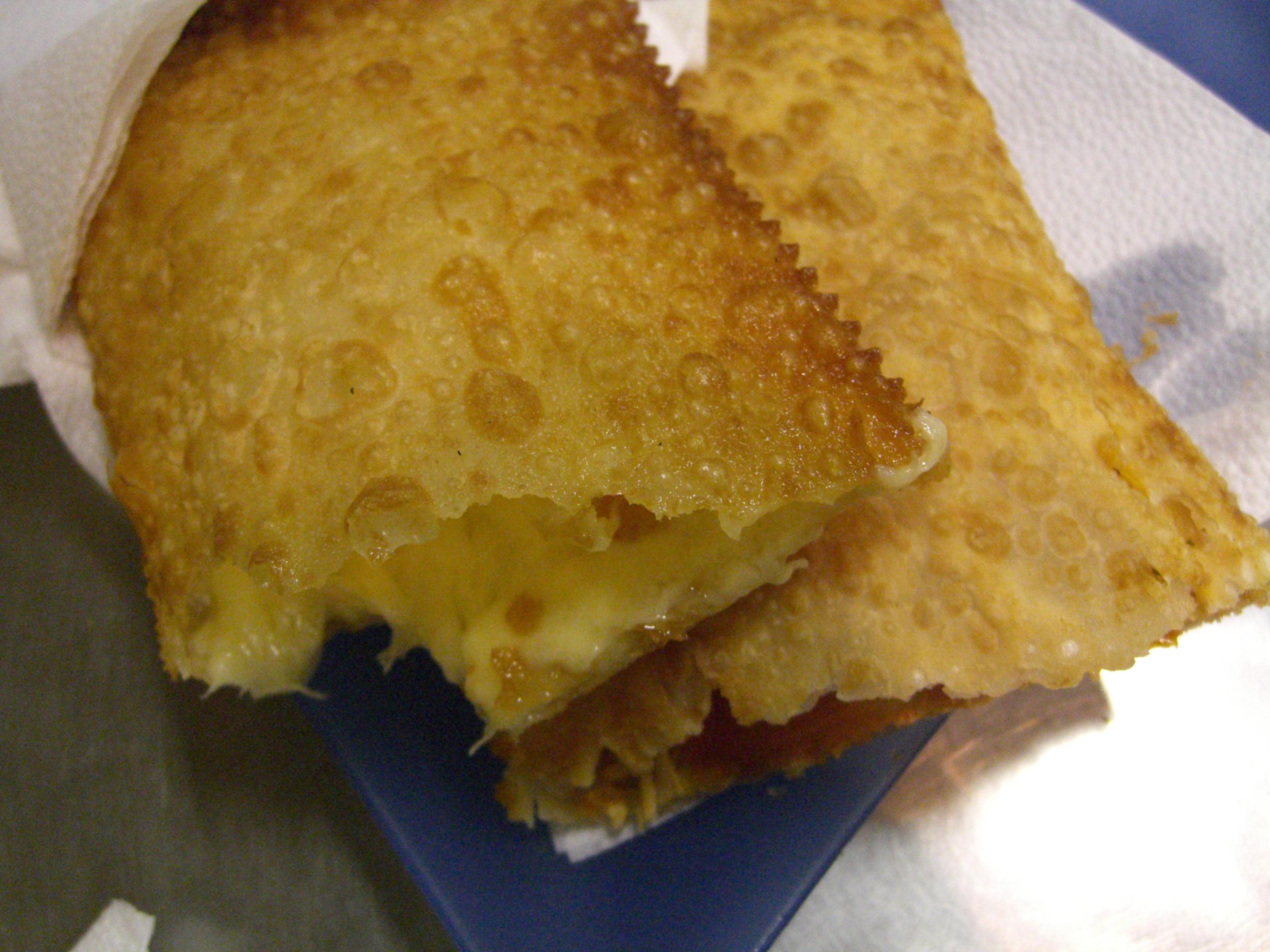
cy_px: 476
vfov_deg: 37.7
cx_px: 635
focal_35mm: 38
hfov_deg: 49.0
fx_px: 1394
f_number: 2.8
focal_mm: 7.9
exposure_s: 1/80
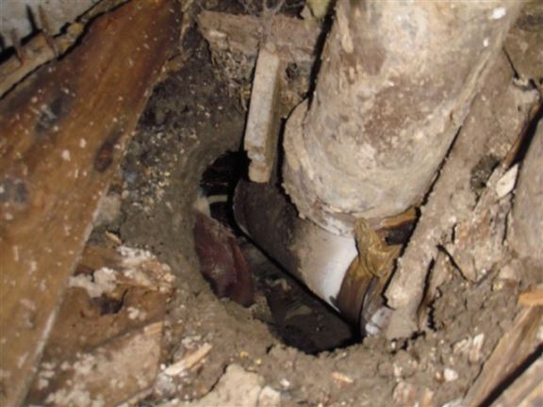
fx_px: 596
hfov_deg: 49.0
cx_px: 272
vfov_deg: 37.7
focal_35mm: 38
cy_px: 204
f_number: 3.5
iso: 125
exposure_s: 1/30
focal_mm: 6.7
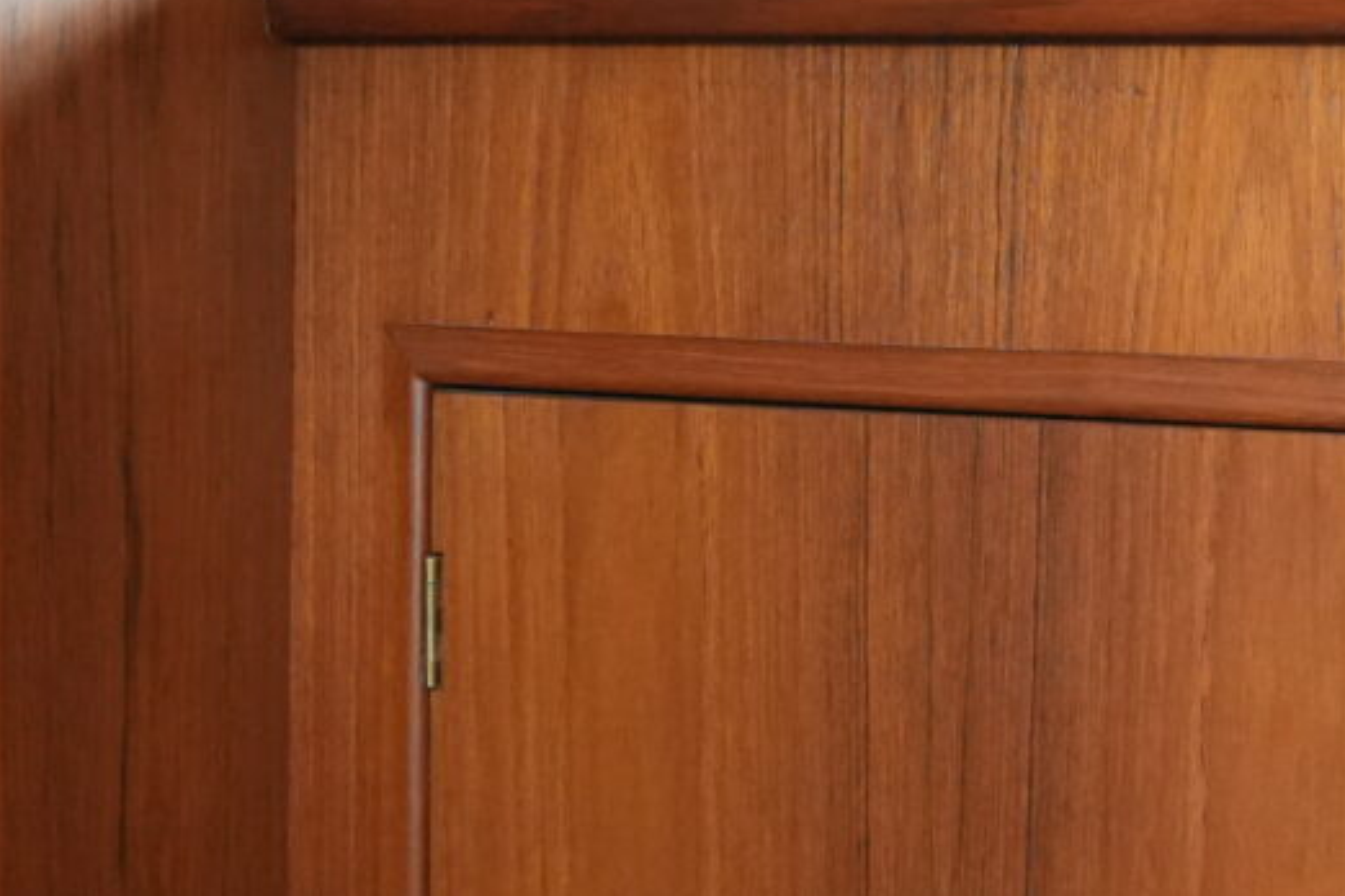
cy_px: 462
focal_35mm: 92
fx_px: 3437
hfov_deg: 22.0
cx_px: 943
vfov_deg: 14.9
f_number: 3.5
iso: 2000
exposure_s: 1/80
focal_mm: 16
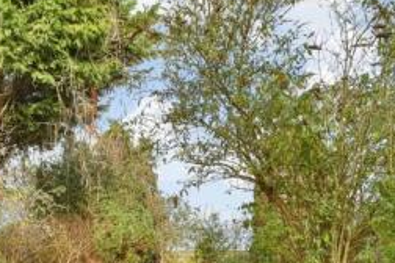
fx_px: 428
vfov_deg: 31.5
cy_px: 267
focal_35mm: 39
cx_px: 90
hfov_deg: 47.4
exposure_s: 1/125
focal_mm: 10
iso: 500
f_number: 5.6
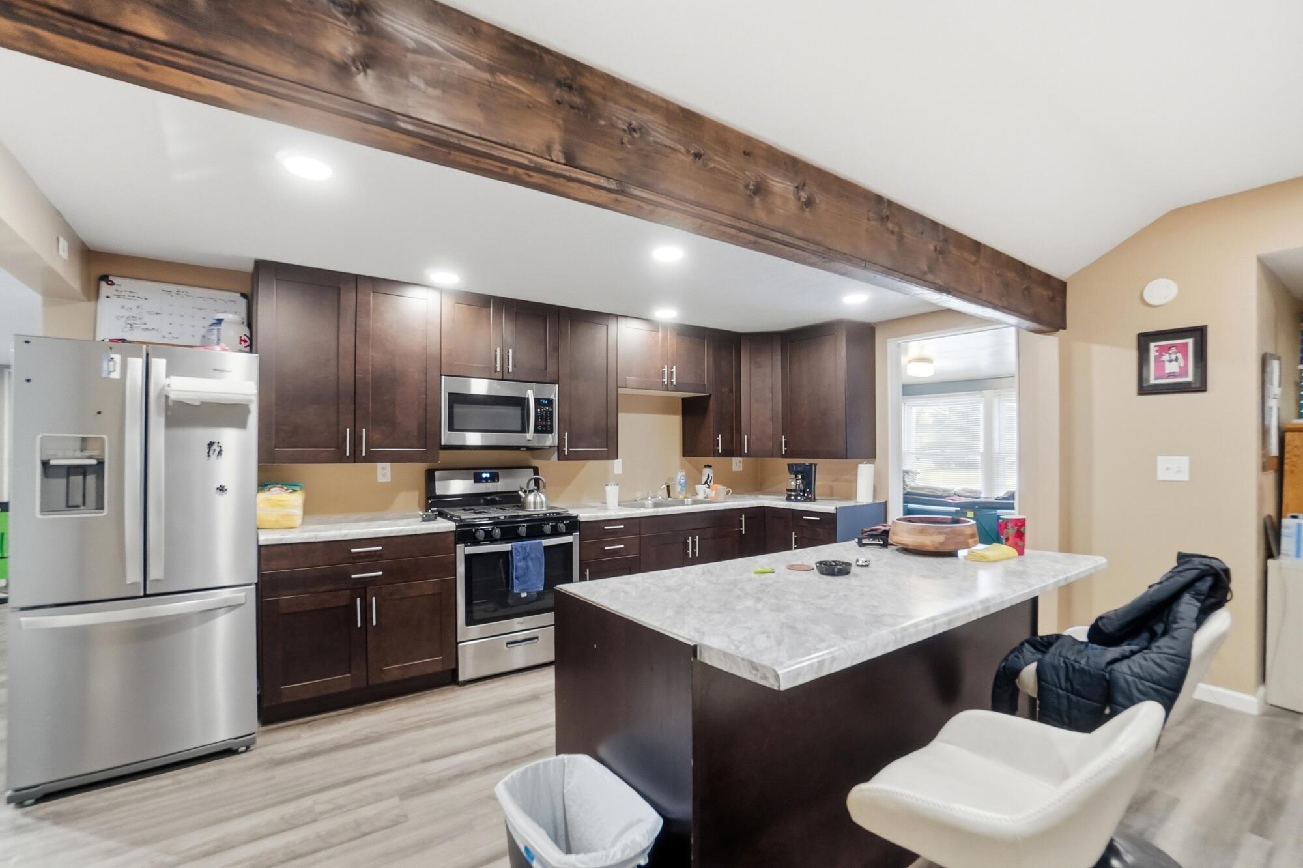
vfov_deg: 77.3
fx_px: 543
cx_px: 652
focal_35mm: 15
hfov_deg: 100.4
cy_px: 434
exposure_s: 1/45
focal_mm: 10
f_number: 5.6
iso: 125
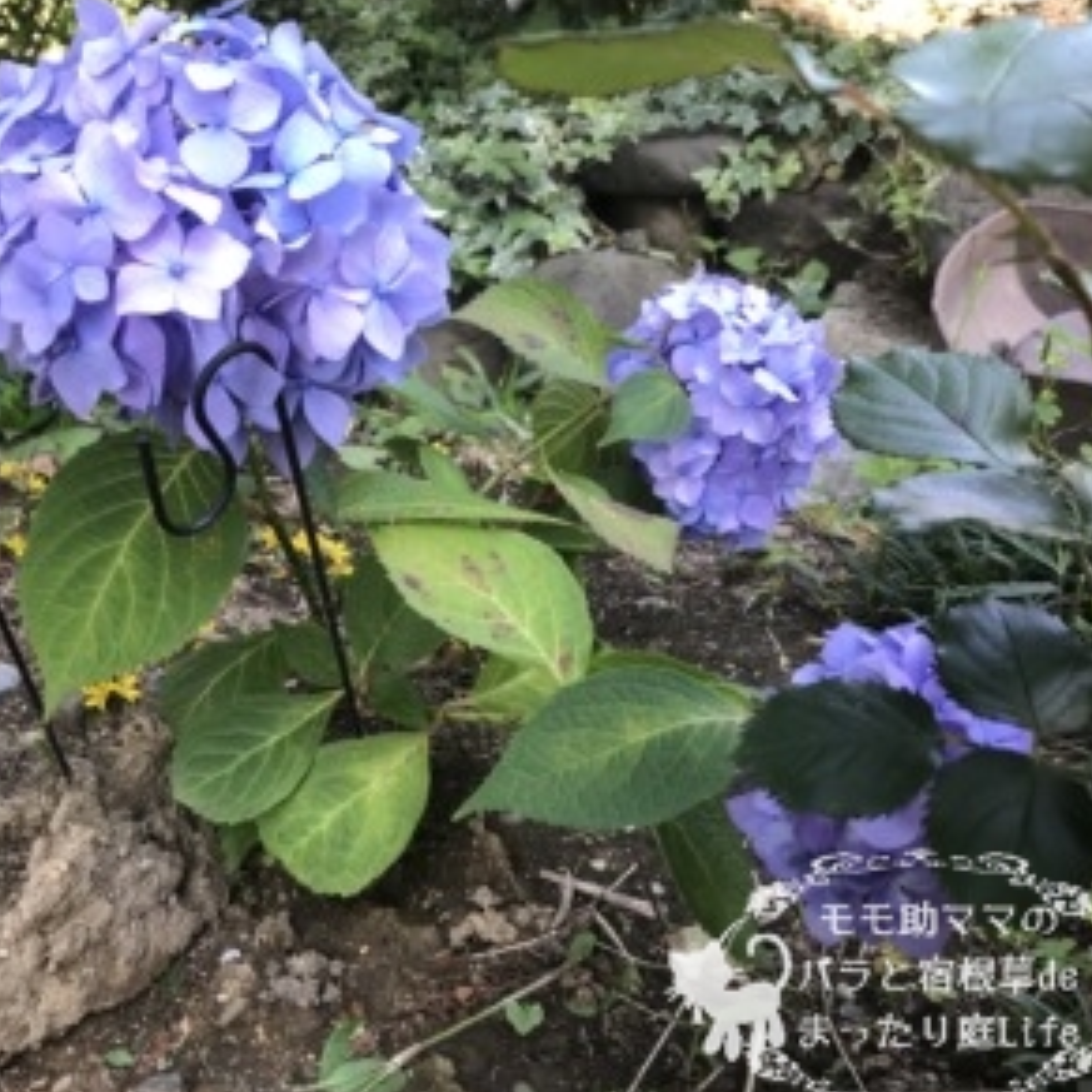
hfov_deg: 48.0
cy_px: 548
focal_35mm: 34
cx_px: 405
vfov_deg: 48.5
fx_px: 1213
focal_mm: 3.99
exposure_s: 1/120
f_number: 1.8
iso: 32
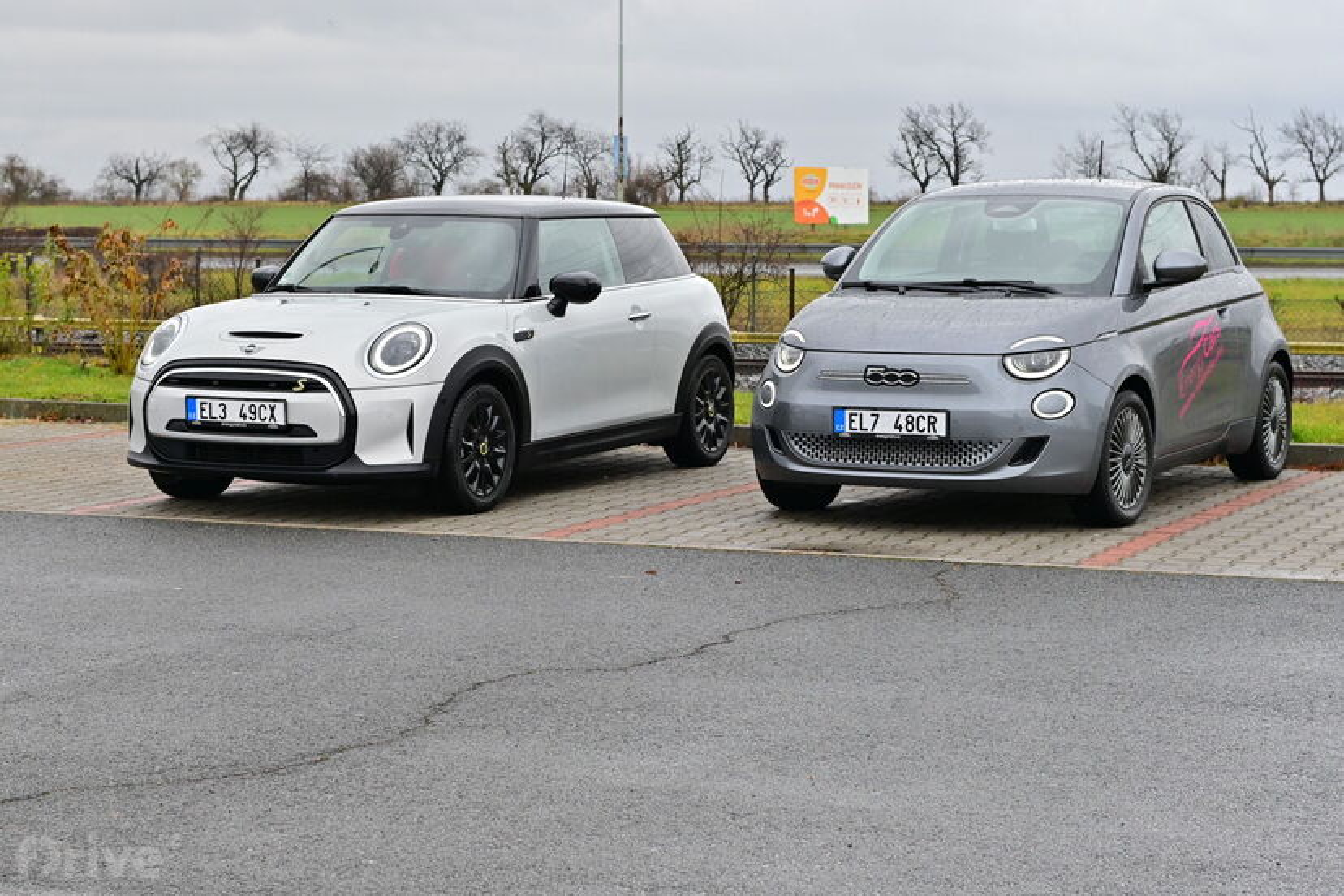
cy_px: 448
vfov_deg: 18.2
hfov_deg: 27.0
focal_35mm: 75
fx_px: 2800
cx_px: 672
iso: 400
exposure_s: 1/125
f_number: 6.3
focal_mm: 50
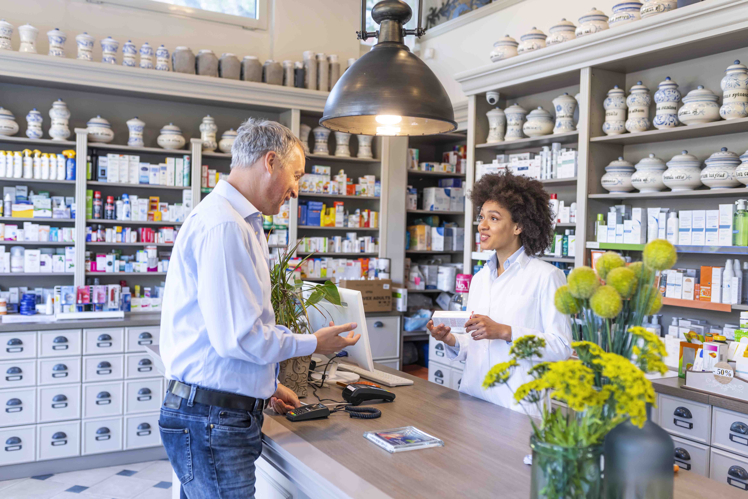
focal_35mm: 35
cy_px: 250
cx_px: 374
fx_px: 727
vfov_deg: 37.9
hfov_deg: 54.4
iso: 320
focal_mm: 35
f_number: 2.5
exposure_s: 1/160
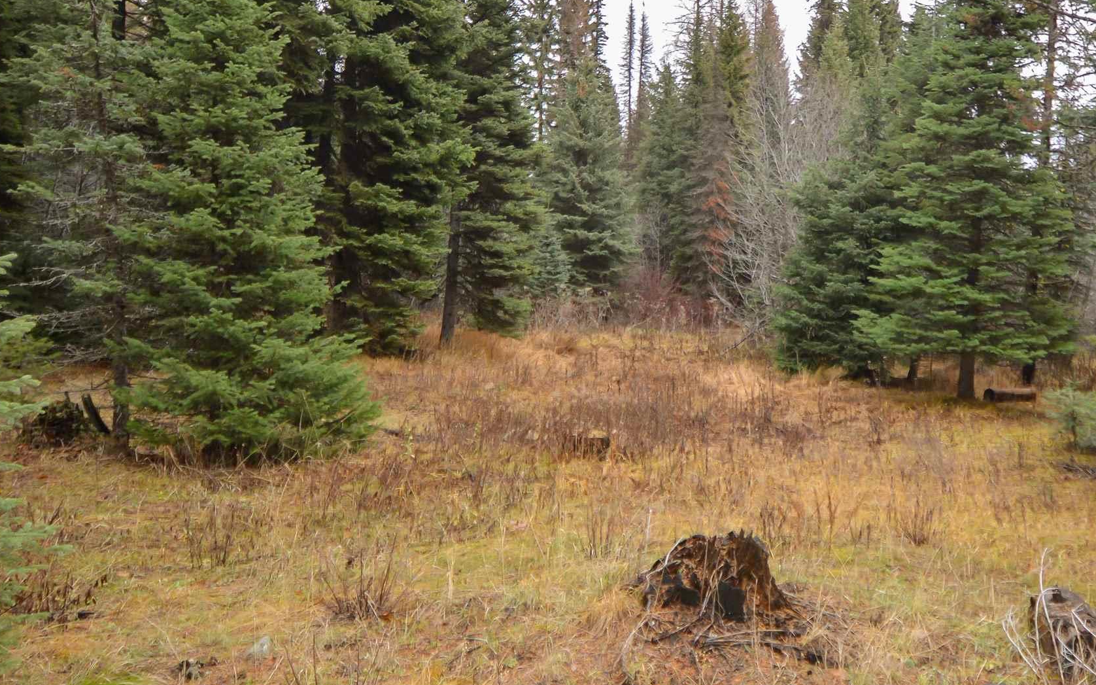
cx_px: 734
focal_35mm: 28
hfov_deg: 64.7
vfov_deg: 44.5
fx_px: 836
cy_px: 316
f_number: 4
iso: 180
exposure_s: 1/125
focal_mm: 10
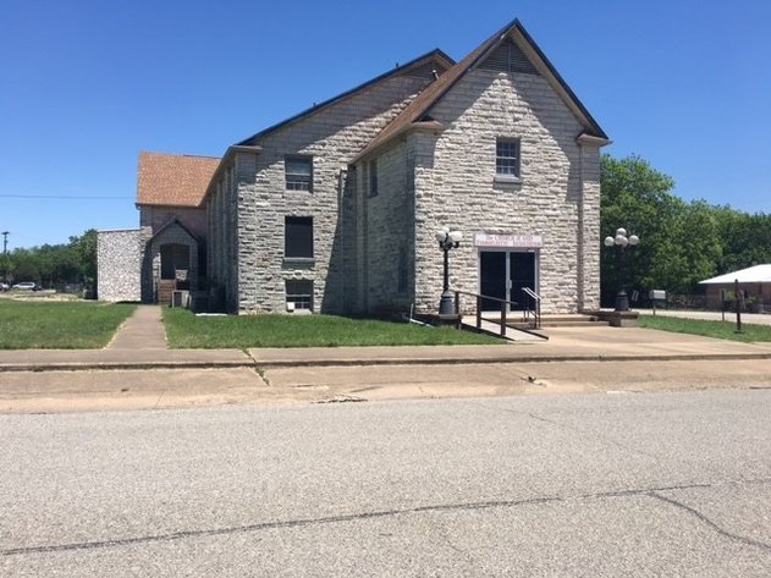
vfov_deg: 48.2
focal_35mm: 29
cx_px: 386
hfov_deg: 61.7
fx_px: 646
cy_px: 289
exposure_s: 1/1570
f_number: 2.2
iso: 25
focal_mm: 4.15
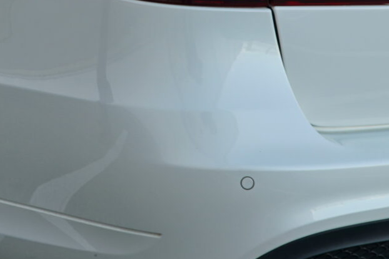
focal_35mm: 142
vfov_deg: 9.6
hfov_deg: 14.4
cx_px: 154
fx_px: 1535
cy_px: -23
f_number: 4
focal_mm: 23
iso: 100
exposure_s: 1/60
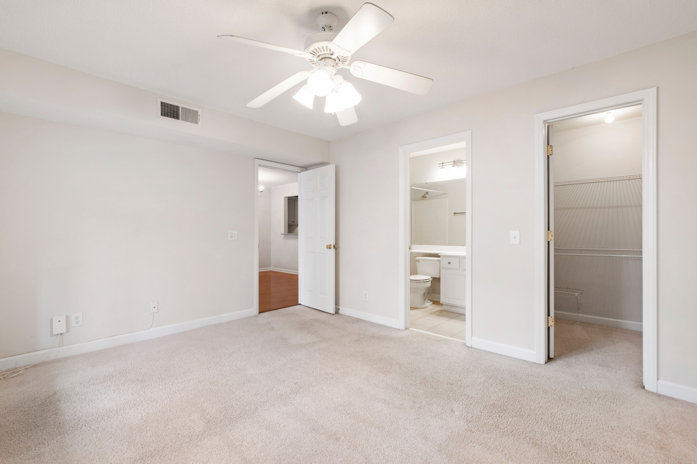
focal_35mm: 15
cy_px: 232
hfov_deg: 100.4
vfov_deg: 77.3
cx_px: 348
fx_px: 290
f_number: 8
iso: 100
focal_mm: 10
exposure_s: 1/1.25
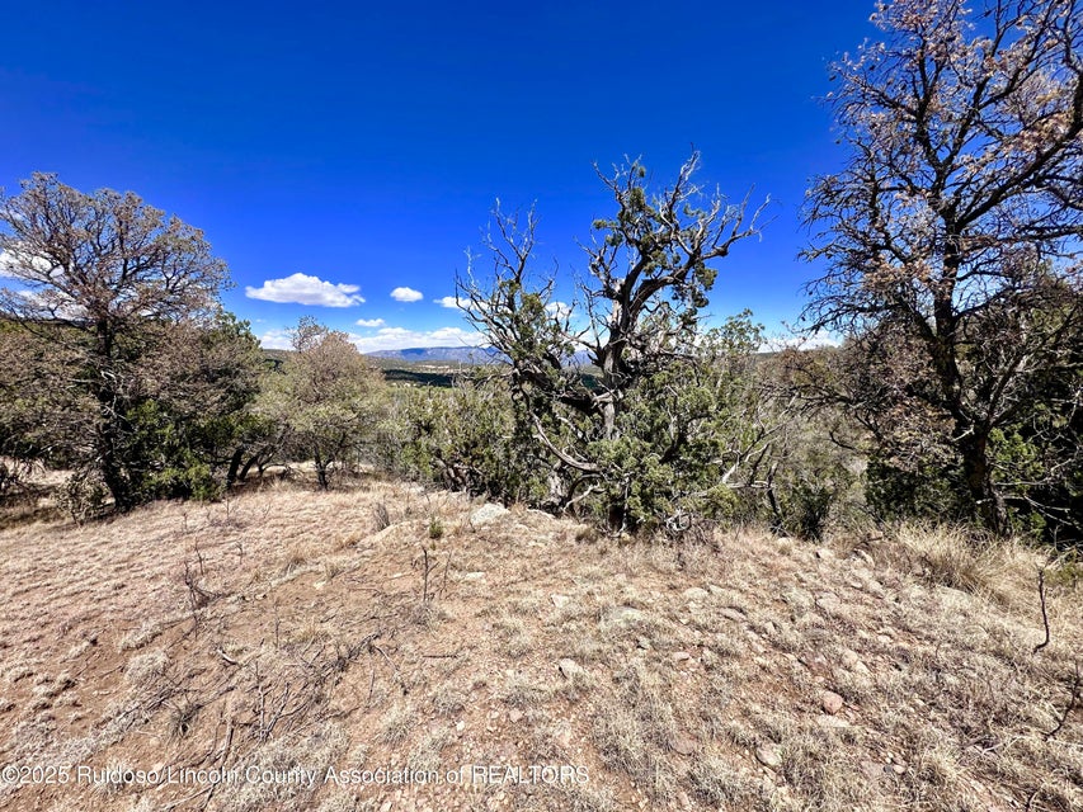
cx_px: 542
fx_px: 438
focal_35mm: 14
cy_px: 406
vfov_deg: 85.7
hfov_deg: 102.1
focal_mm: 2.22
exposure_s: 1/2092
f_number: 2.2
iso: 40
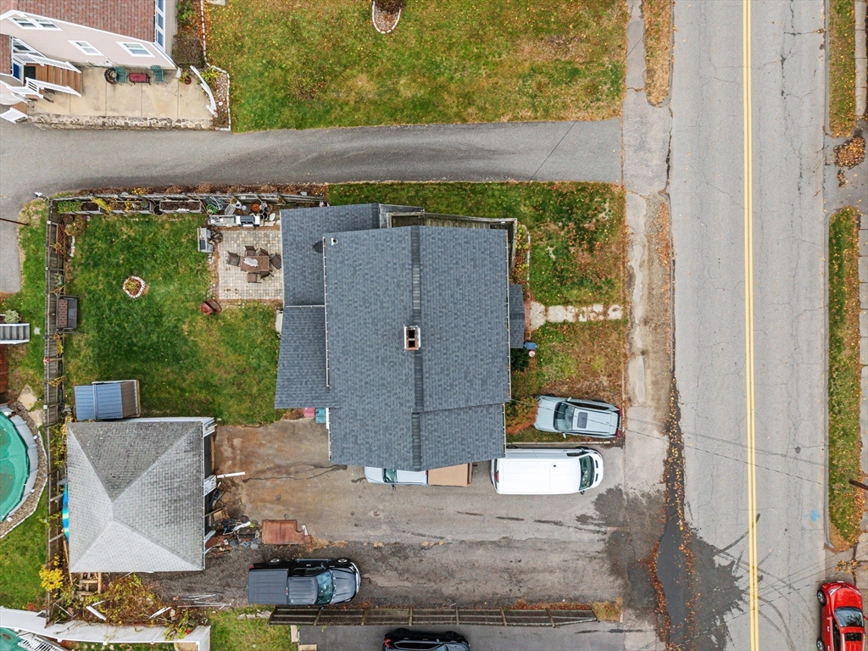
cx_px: 434
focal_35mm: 24
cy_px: 326
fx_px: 602
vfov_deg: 56.8
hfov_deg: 71.6
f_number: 1.8
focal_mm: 8.67
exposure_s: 1/1250
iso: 240
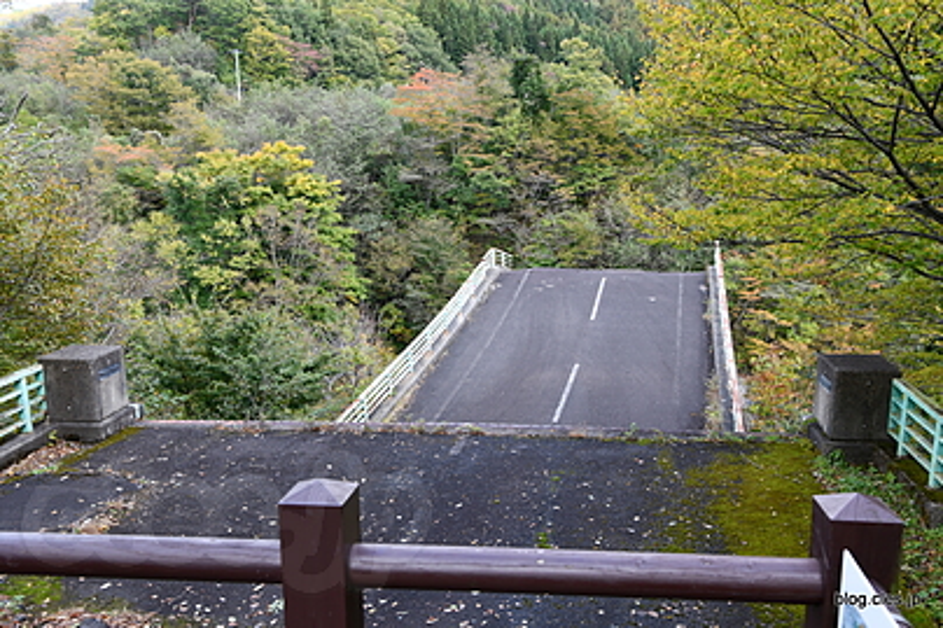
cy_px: 314
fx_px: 838
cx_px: 472
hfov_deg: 58.7
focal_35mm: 32
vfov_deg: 41.1
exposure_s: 1/30
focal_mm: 32
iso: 72
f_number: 8
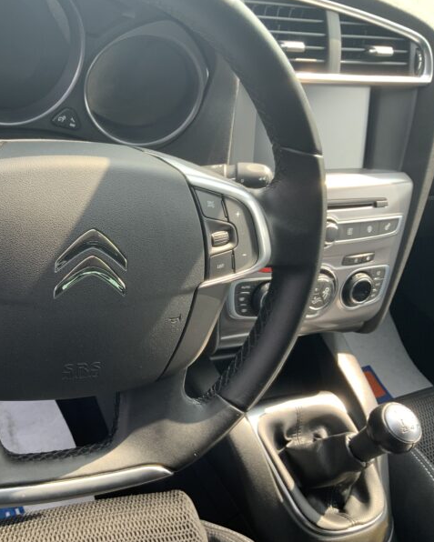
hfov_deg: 37.7
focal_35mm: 38
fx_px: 610
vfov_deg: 47.9
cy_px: 270
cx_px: 84
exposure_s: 1/122
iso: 32
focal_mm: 3
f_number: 1.8
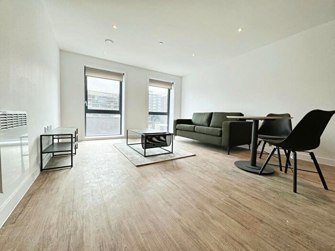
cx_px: 168
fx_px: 135
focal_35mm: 14
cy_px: 126
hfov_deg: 102.1
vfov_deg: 85.7
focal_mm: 2.22
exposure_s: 1/224
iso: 40
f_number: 2.2
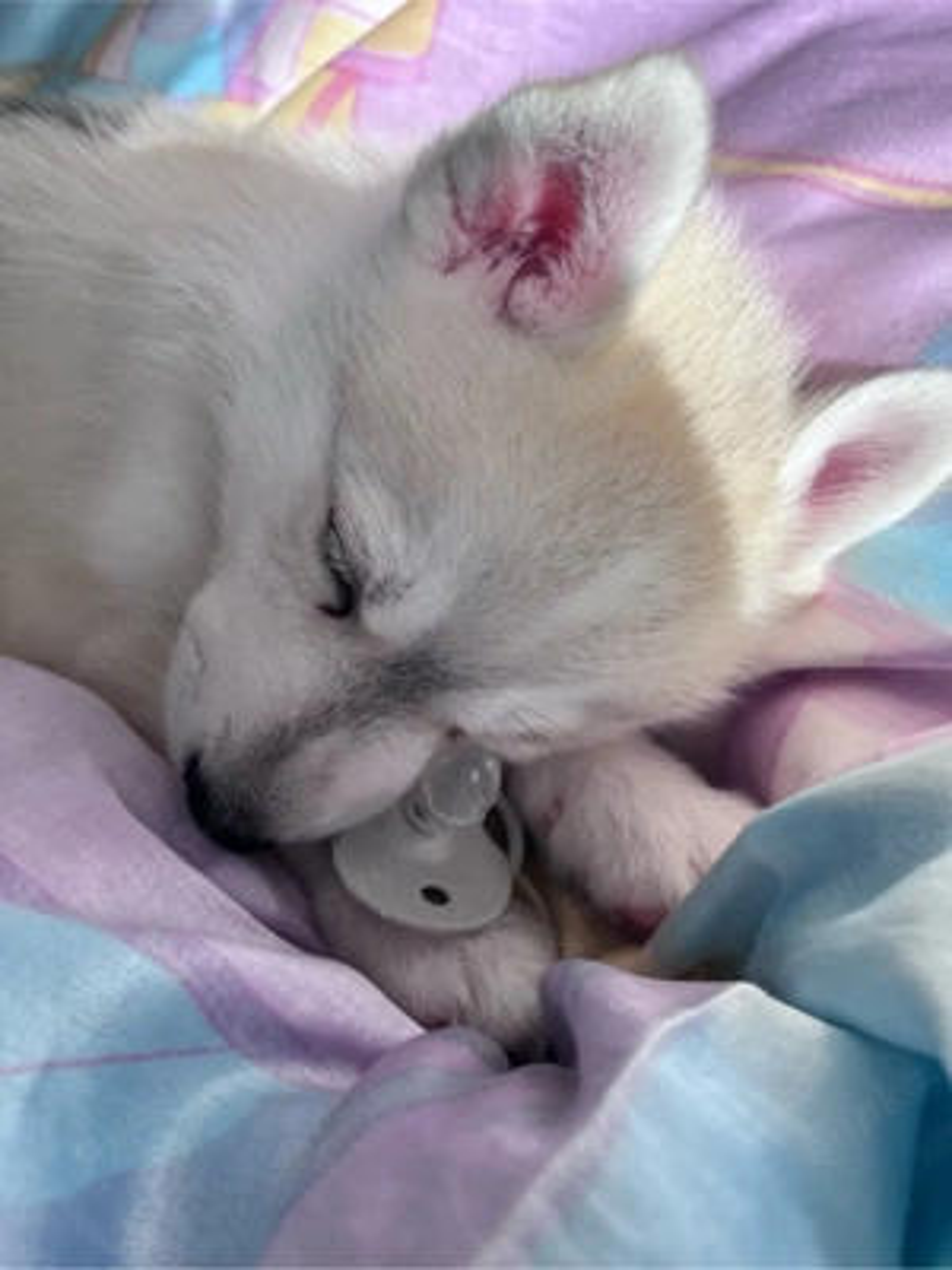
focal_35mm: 26
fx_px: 953
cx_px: 476
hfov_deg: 53.1
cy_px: 635
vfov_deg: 67.3
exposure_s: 1/621
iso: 50
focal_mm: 5.1
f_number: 1.6
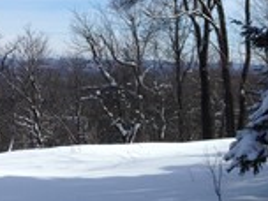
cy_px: 23
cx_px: -39
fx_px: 674
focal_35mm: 87
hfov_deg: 21.2
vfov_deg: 16.8
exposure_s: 1/2358
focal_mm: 4.12
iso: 50
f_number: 2.4
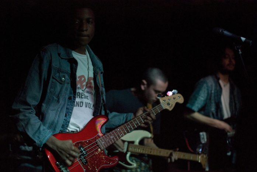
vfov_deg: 18.2
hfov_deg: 27.0
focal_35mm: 75
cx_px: 128
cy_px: 86
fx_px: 536
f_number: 1.4
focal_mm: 50
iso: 1250
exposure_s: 1/125
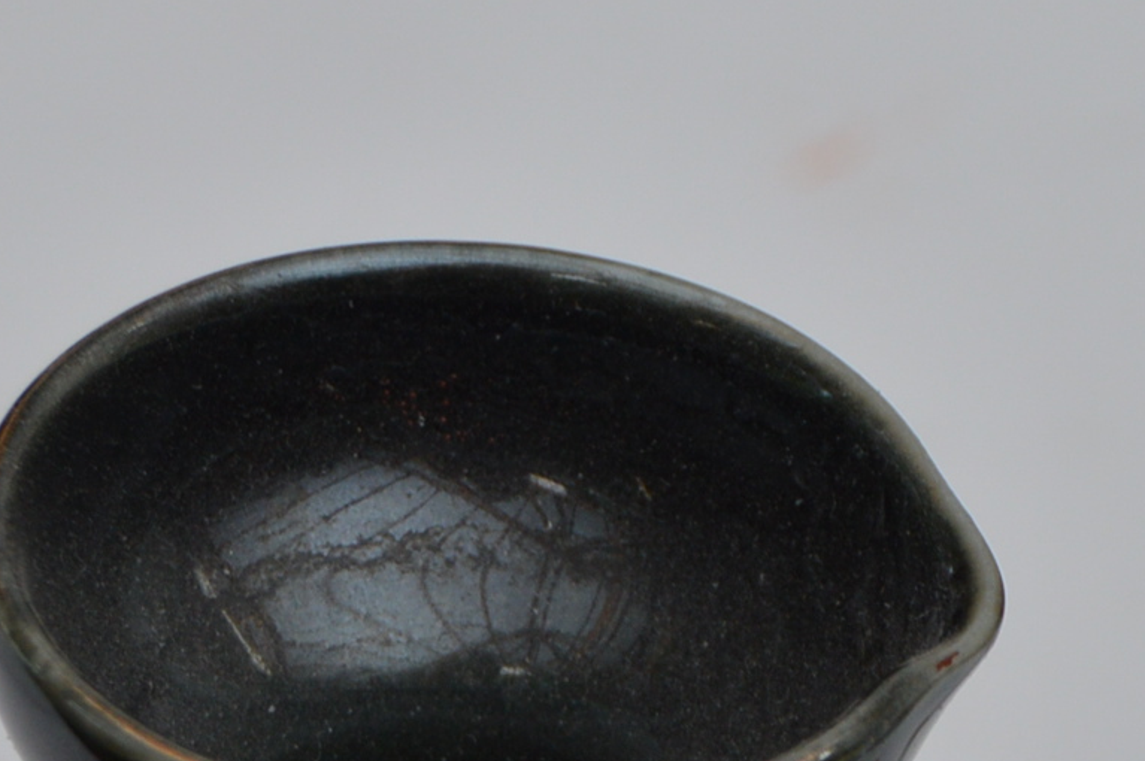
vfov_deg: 4.4
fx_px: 9724
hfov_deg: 6.7
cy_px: 1452
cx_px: 1029
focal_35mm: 306
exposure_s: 1/200
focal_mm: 52
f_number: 5.6
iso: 200
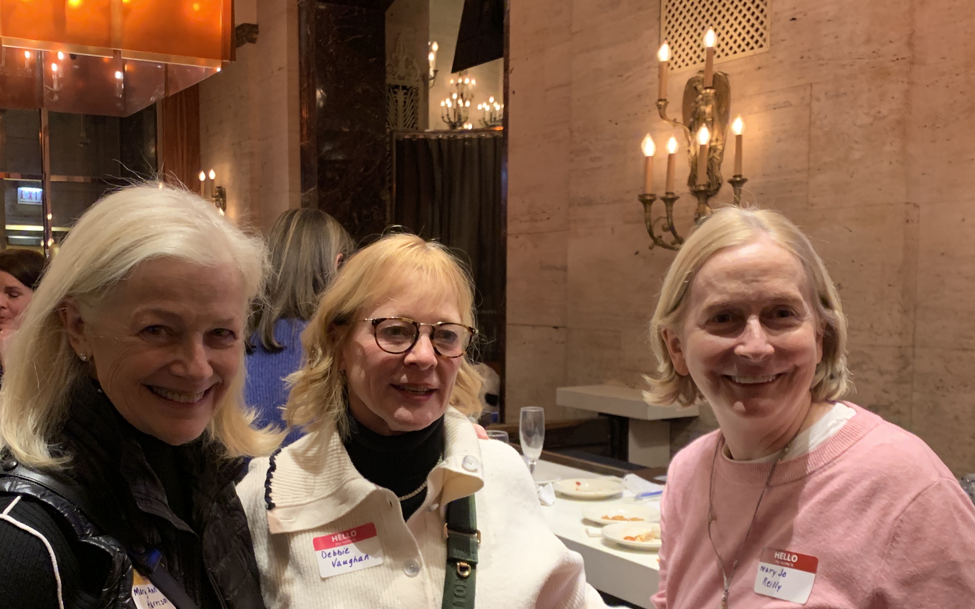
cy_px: 390
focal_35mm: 39
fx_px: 1036
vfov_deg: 32.6
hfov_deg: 50.2
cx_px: 412
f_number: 1.8
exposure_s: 1/30
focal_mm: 4.25
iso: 400
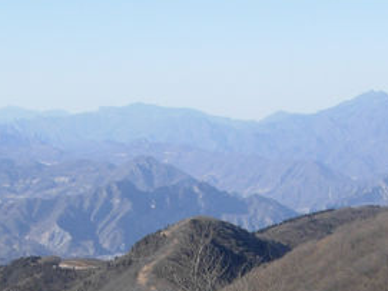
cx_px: 288
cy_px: 323
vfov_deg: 11.0
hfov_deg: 14.8
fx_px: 1490
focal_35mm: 133
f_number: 5.4
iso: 50
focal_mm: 7.5
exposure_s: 1/296
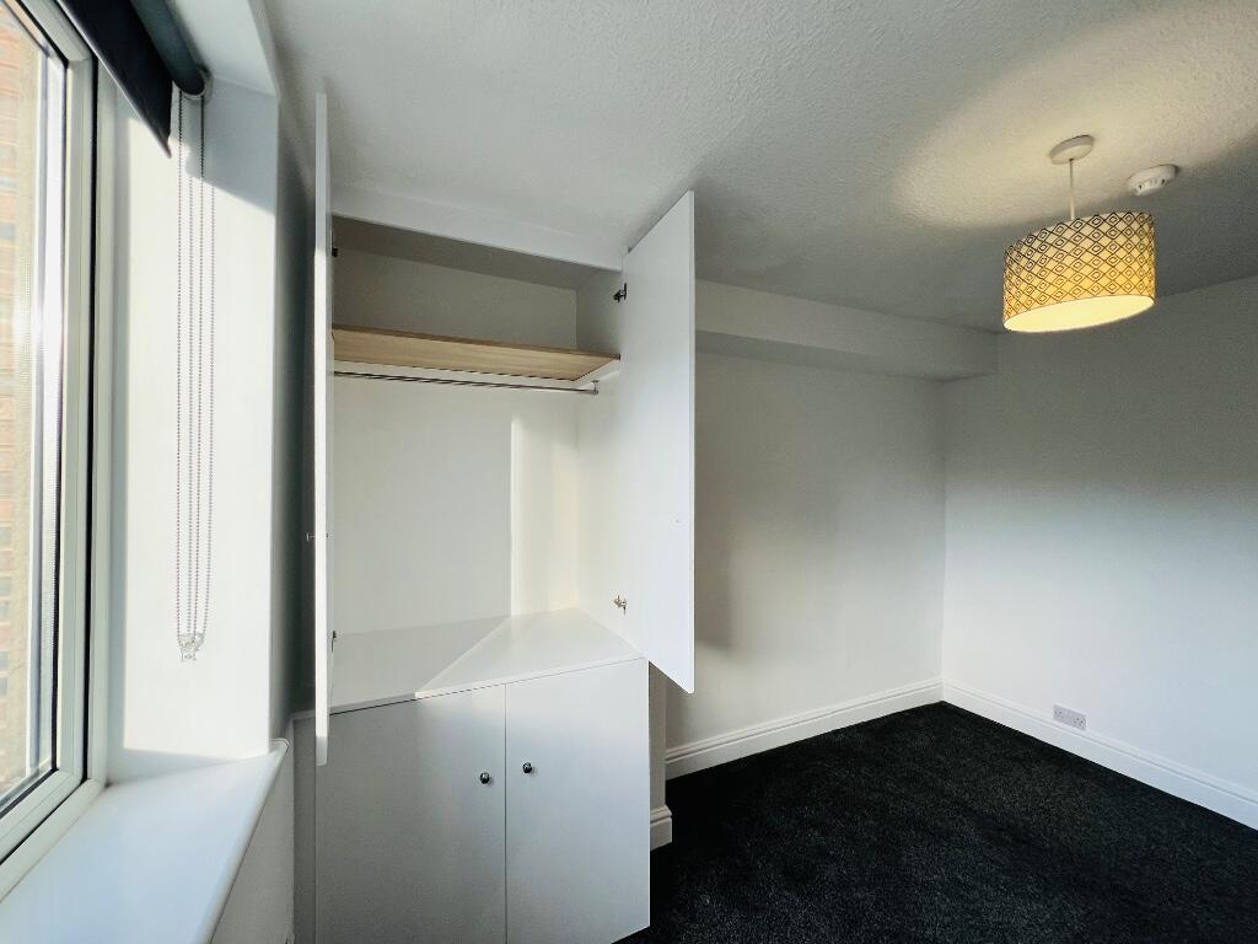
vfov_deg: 89.9
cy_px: 472
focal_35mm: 13
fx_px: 472
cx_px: 629
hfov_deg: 106.2
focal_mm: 1.57
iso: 64
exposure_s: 1/99
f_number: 1.8
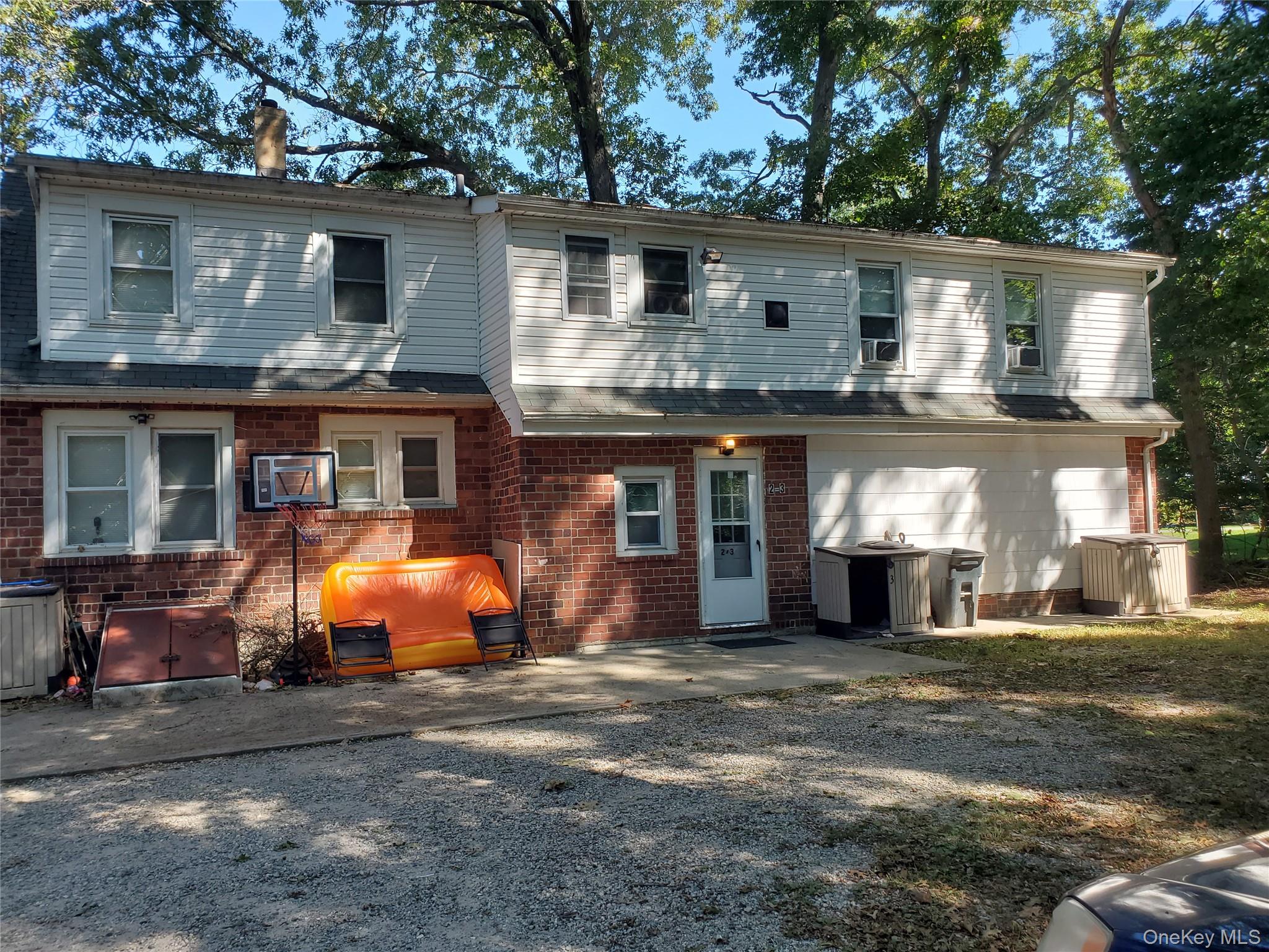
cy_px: 476
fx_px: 953
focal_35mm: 26
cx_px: 634
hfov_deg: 67.3
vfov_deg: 53.1
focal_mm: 4.3
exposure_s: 1/325
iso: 50
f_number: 2.4
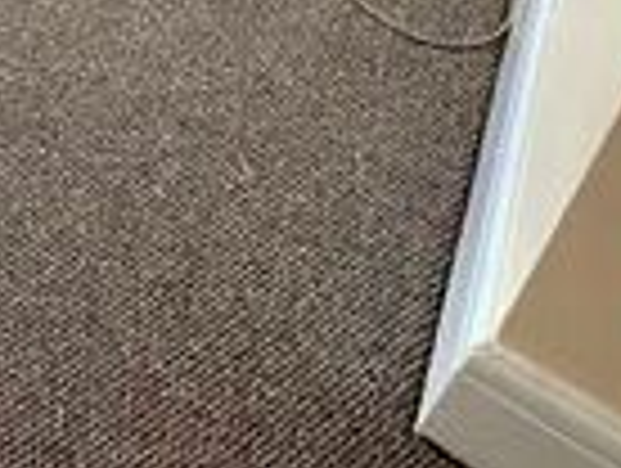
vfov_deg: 15.1
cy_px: -565
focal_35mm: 71
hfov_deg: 20.2
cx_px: -477
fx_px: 1276
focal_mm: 2.22
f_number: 2.2
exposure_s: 1/404
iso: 40
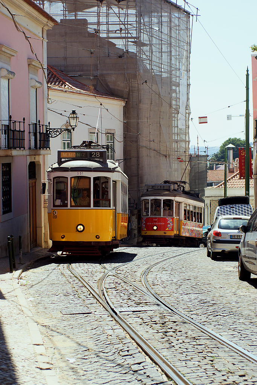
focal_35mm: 90
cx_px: 128
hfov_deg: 15.2
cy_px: 192
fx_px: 964
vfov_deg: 22.6
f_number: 5.6
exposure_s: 1/500
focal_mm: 60
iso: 200
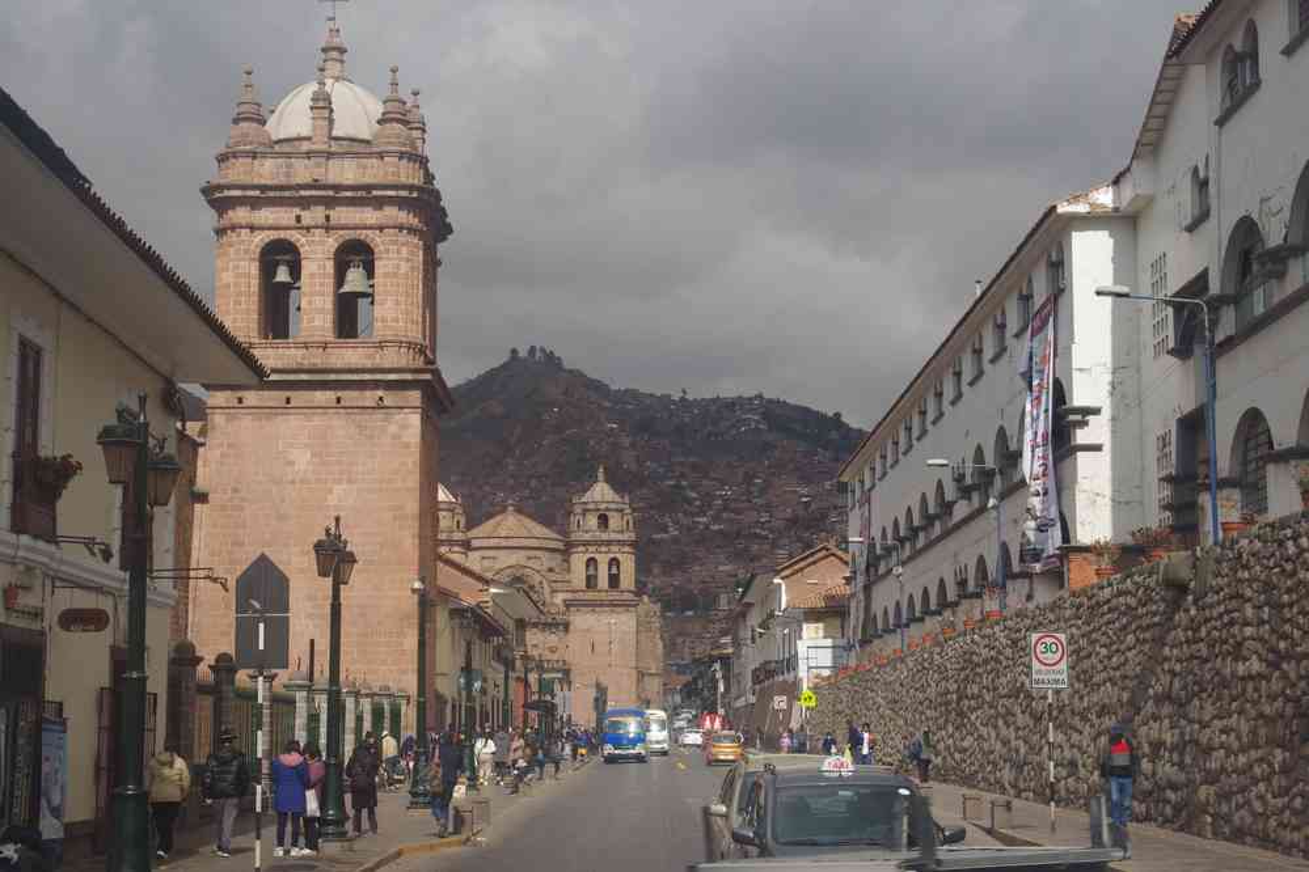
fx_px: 2181
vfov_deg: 22.6
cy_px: 436
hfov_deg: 33.4
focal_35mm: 60
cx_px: 654
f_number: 11
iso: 200
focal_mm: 40
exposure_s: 1/125
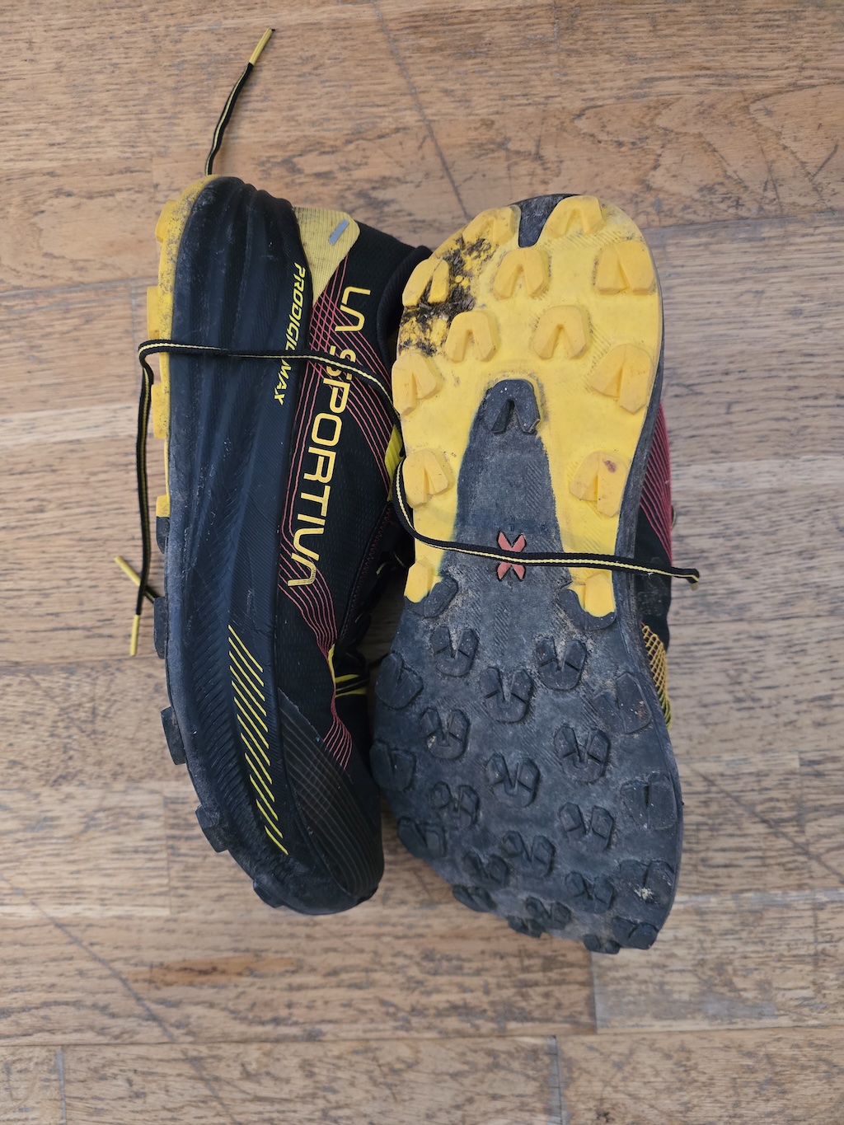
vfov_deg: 73.9
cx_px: 422
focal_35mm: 23
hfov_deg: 58.9
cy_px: 562
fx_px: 748
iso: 1600
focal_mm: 6.3
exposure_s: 1/100
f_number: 1.7
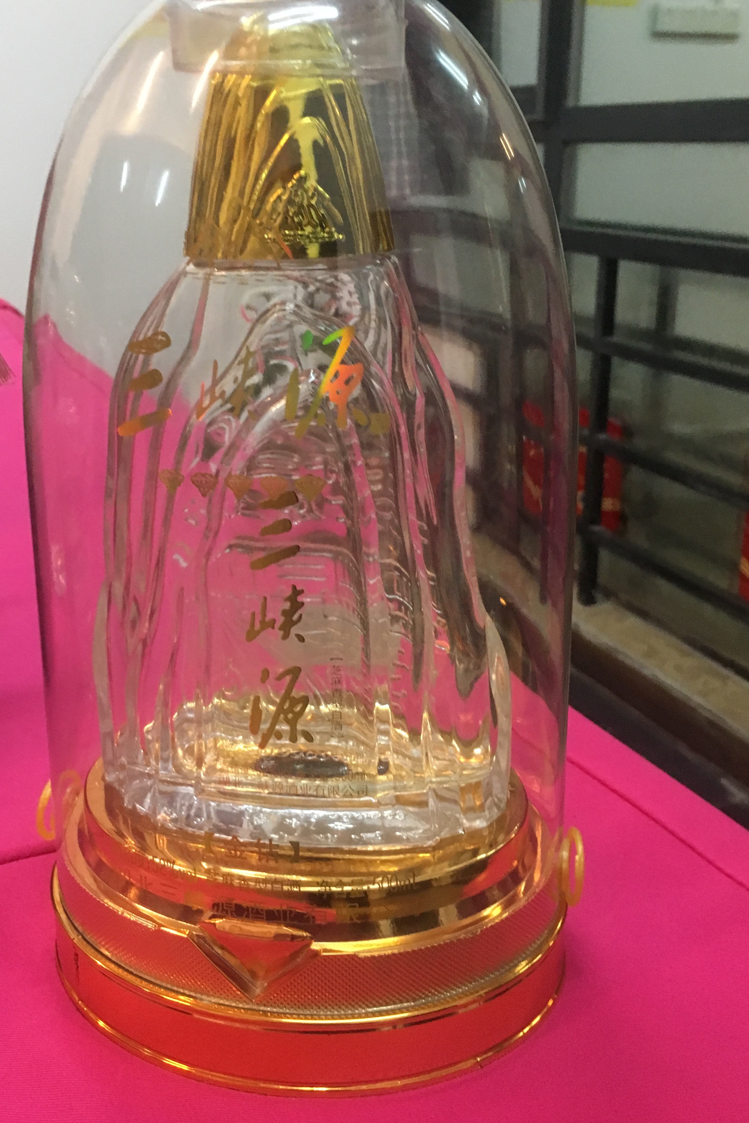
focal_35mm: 36
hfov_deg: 36.8
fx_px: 1123
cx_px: 315
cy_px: 472
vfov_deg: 52.9
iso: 200
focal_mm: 4.15
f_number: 2.2
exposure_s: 1/25
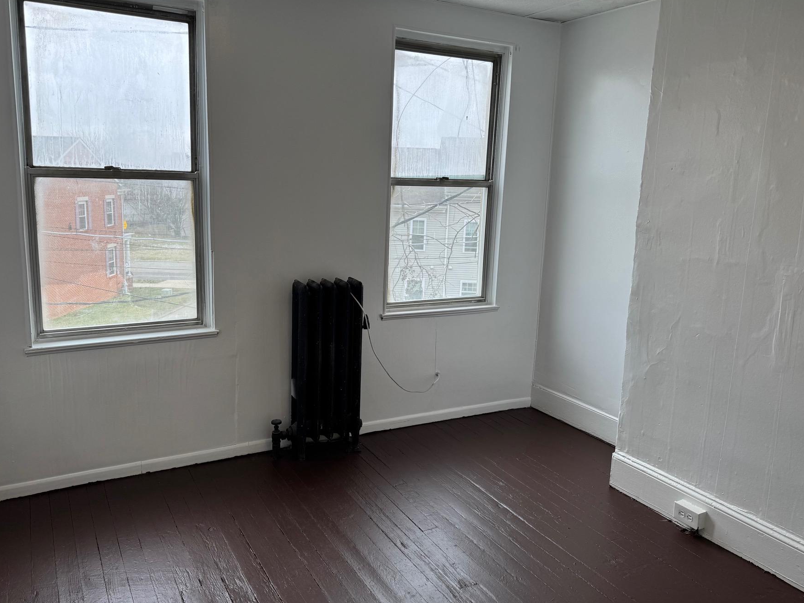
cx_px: 391
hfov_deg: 63.4
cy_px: 295
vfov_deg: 49.8
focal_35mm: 28
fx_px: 650
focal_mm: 6.76
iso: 80
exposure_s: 1/120
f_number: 1.78
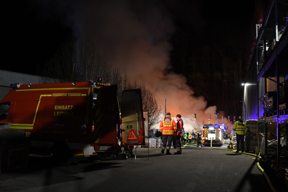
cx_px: 144
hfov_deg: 53.1
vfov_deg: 36.9
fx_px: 288
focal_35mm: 36
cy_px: 96
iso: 3200
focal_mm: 24
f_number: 2.8
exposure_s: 1/60
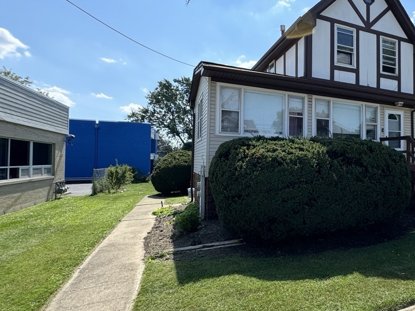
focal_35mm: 24
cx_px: 325
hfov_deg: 65.9
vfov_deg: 56.8
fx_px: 288
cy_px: 154
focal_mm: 2.22
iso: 50
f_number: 2.2
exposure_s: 1/508
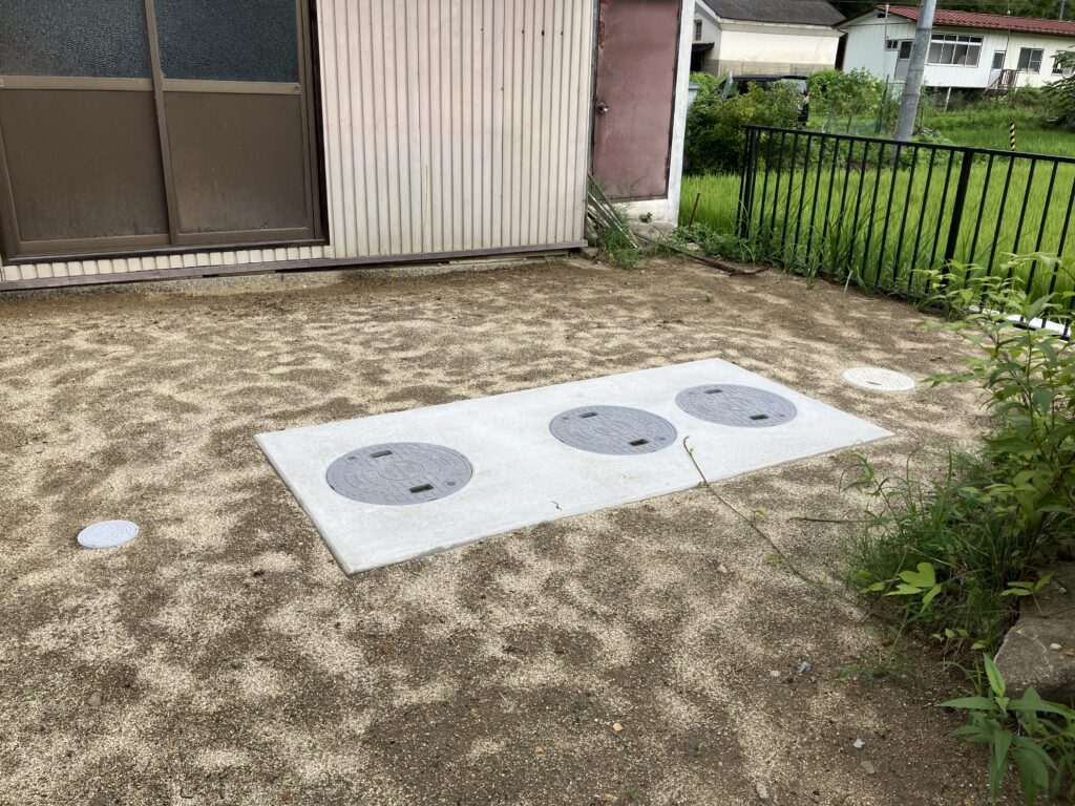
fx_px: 870
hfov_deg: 63.4
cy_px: 403
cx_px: 538
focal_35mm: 28
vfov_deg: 49.7
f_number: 1.8
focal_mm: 3.99
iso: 32
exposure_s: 1/1312
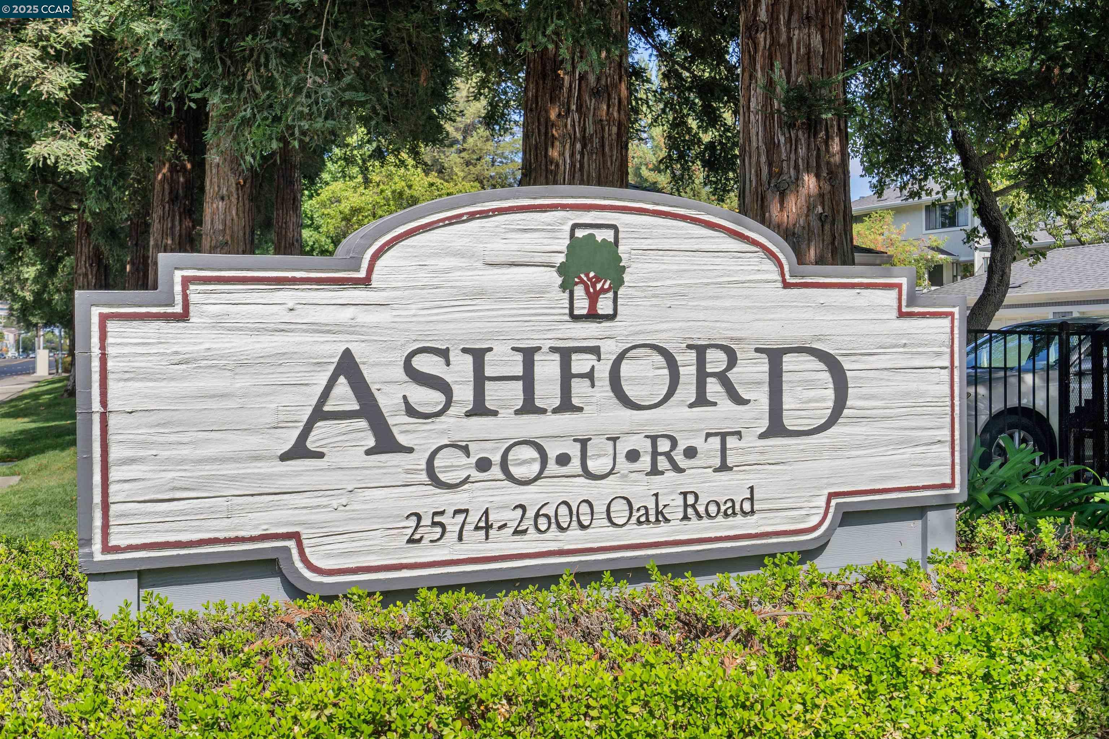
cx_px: 554
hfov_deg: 54.4
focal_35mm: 35
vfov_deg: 37.9
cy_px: 370
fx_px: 1078
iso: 100
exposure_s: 1/800
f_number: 8
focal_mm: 35
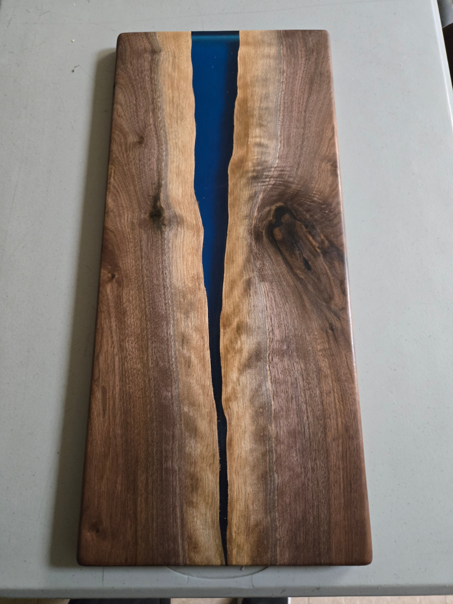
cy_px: 302
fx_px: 401
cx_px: 226
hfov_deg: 58.9
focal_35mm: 23
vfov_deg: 73.9
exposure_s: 1/60
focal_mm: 5.4
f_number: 1.8
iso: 1000
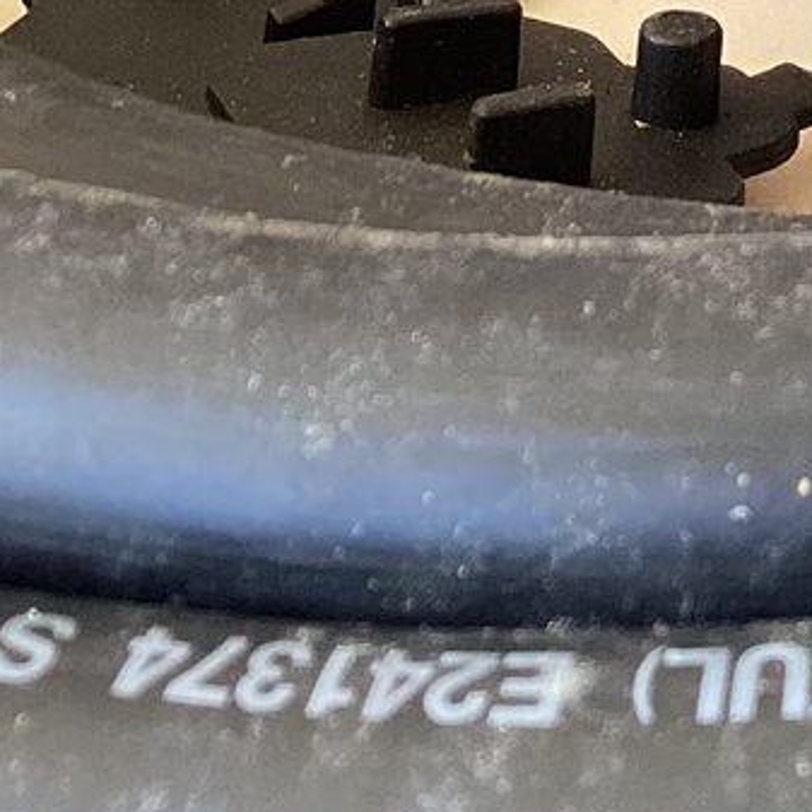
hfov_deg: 13.2
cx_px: 1317
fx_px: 3264
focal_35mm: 123
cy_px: -486
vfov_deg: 13.2
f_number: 2.4
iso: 100
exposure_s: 1/60
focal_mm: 3.3
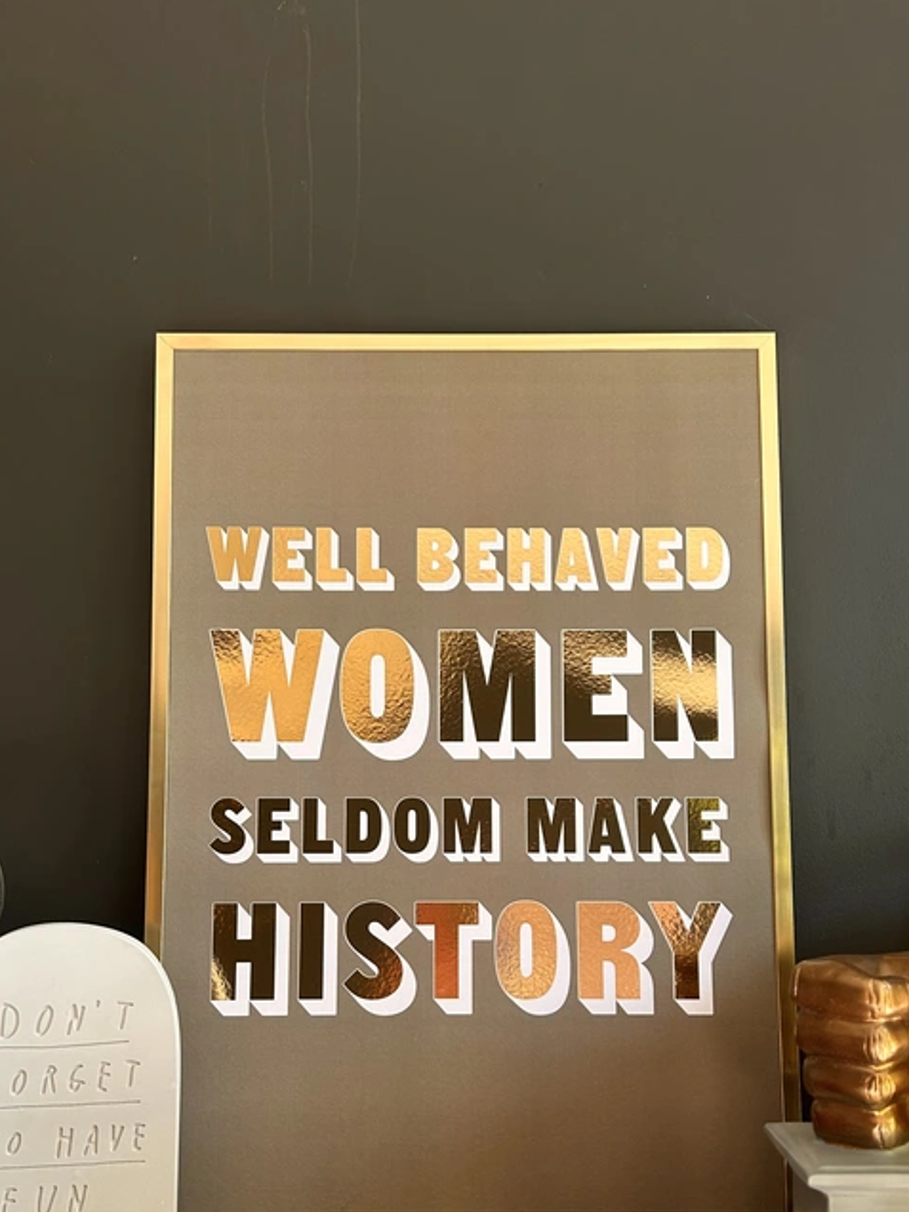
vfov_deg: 50.7
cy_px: 772
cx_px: 467
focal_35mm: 36
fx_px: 1260
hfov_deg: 39.7
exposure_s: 1/121
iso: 80
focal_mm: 5.7
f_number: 1.5
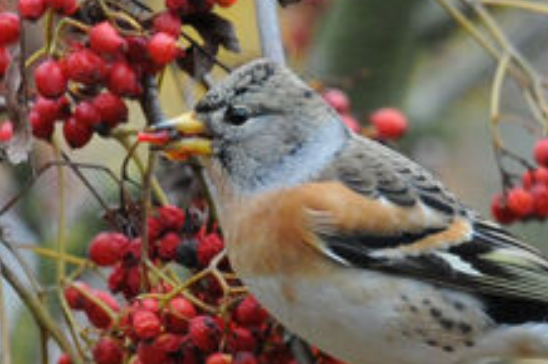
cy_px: 280
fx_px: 23348
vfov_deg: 0.9
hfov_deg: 1.3
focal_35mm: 1535
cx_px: 280
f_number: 5
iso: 640
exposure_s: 1/200
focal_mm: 500
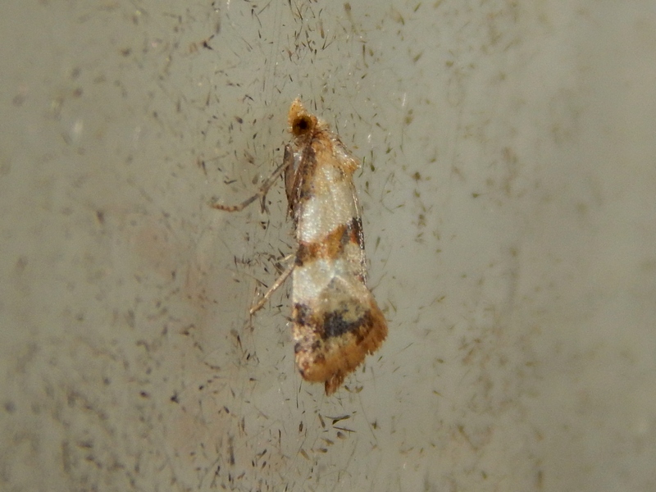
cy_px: 246
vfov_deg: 9.2
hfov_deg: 12.2
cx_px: 328
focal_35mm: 162
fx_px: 3070
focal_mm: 28.7
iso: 200
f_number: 10.1
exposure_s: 1/30
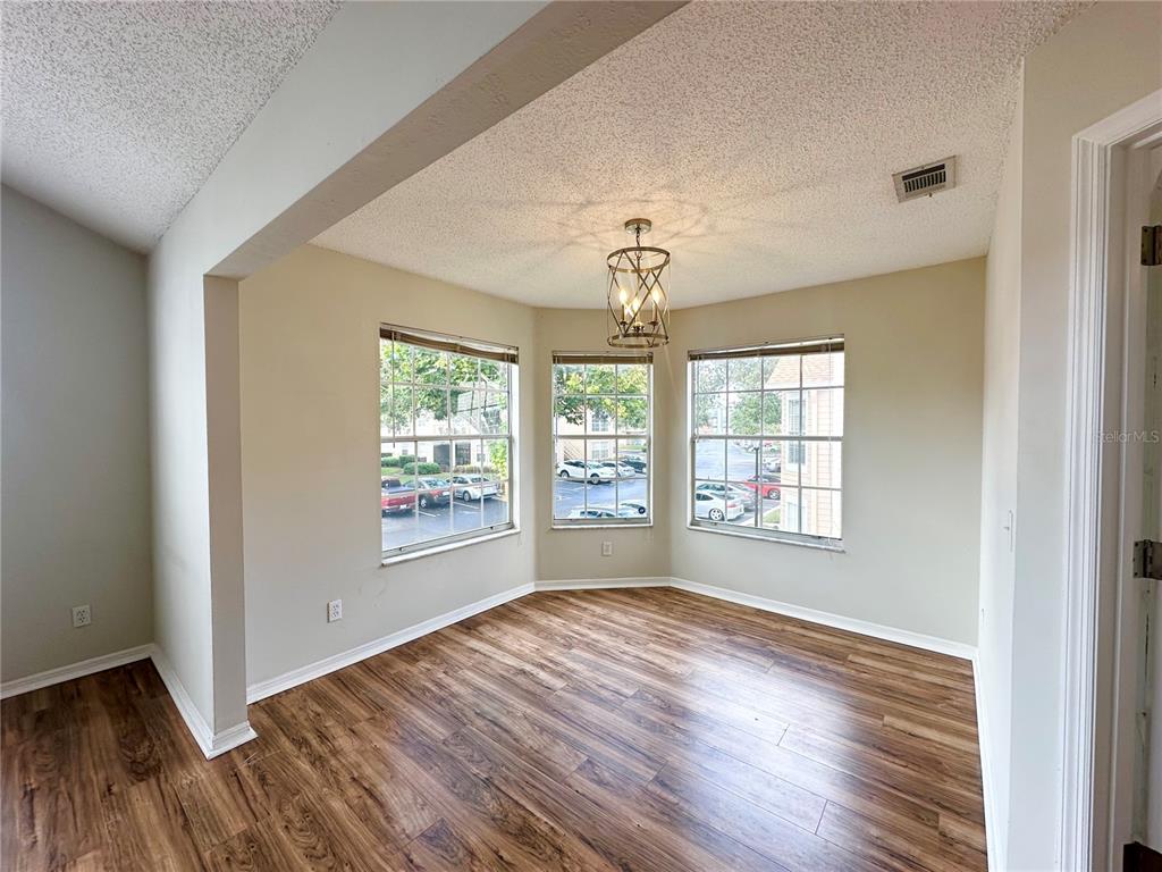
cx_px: 581
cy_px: 436
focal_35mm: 14
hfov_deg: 102.1
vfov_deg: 85.7
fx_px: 470
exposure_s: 1/129
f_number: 2.2
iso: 40
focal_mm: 2.22
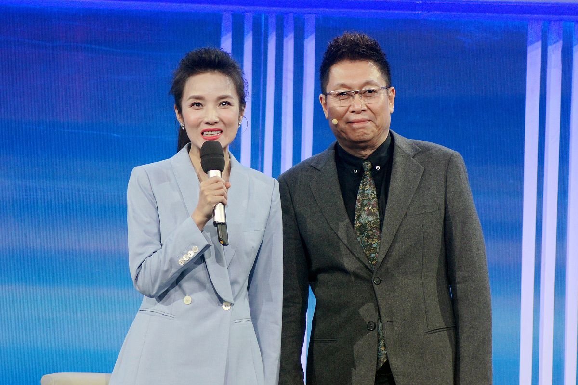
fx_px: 3853
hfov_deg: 8.6
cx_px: 289
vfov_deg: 5.7
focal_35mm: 240
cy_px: 192
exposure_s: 1/100
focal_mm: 160
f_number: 5.6
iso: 1600
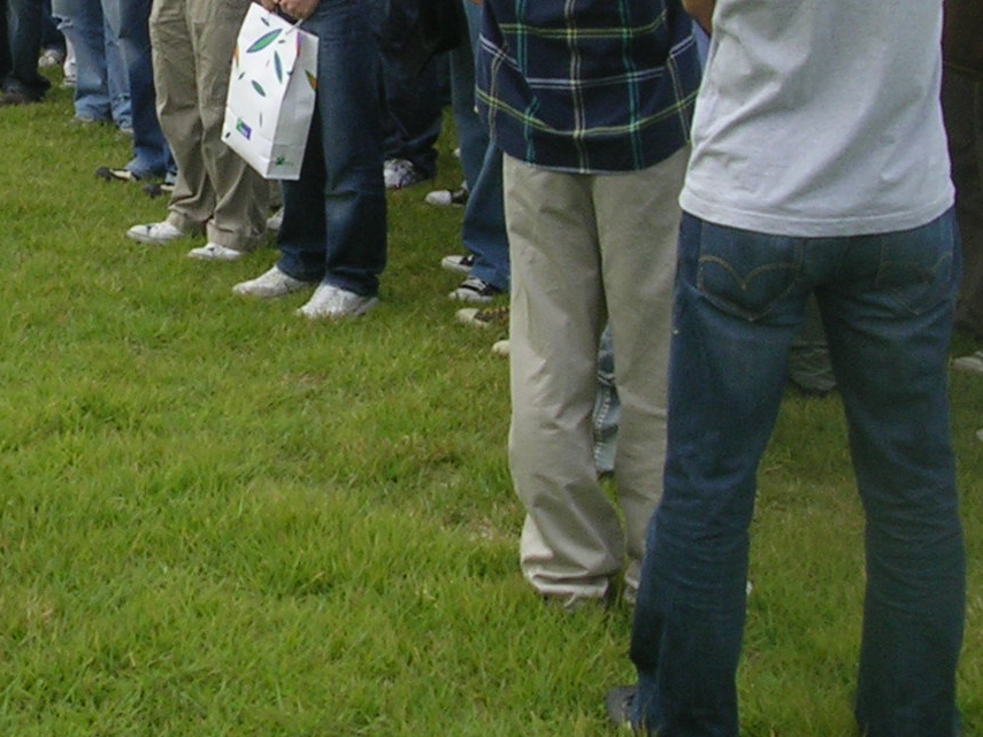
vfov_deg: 16.0
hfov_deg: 21.0
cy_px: 62
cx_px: 80
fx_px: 2584
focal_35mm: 91
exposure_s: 1/175
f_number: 5.6
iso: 50
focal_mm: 5.8
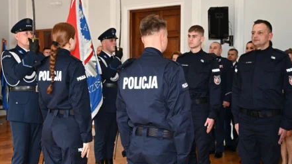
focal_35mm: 45
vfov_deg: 26.4
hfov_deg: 45.5
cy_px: 98
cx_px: 149
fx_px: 348
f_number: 6.3
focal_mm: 42
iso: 1250
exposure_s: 1/60
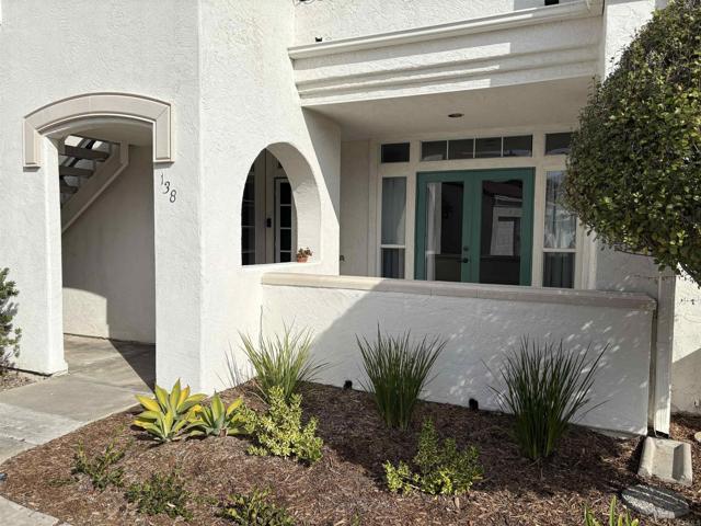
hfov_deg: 67.3
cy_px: 263
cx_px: 350
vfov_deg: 53.1
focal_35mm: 26
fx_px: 527
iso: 50
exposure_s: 1/7813
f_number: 1.6
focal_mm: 5.96
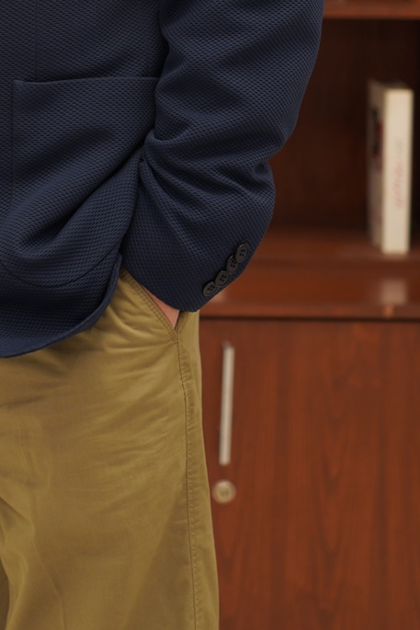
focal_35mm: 155
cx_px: -81
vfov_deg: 12.9
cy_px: -121
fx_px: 2711
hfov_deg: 8.8
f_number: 4
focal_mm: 59
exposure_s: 1/25
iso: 200
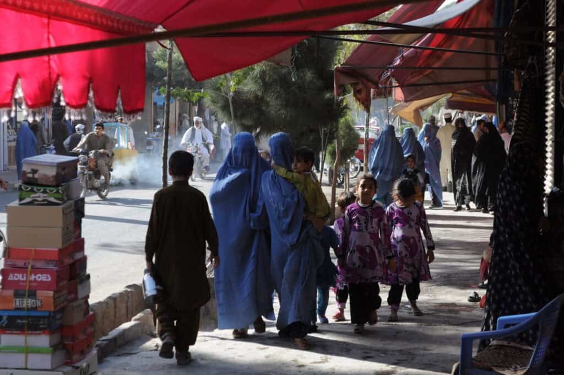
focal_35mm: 82
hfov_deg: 24.6
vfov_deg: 16.5
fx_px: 1291
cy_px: 188
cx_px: 282
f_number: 7.1
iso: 400
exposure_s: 1/320
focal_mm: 55
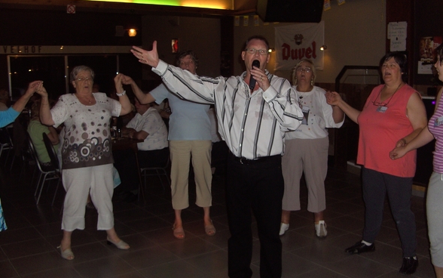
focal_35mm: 40
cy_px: 129
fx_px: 483
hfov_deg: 49.3
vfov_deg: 32.0
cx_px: 222
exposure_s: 1/50
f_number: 2.8
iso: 100
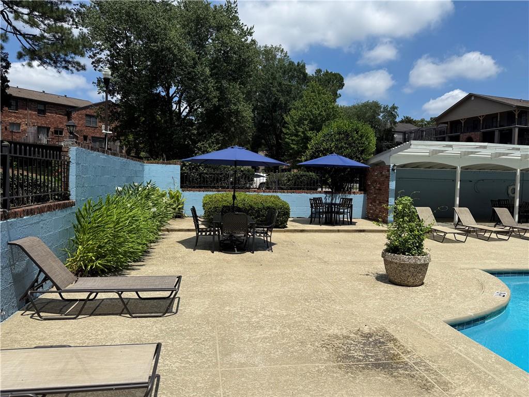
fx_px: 367
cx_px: 264
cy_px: 198
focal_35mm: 24
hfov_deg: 71.6
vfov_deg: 56.8
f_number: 1.78
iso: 80
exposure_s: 1/6711
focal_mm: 6.76
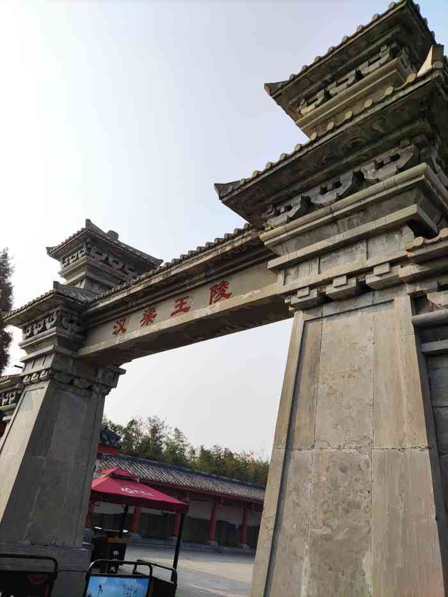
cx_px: 224
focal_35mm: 25
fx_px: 431
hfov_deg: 54.9
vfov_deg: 69.4
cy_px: 298
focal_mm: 4.71
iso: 50
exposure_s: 1/3333
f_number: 1.79
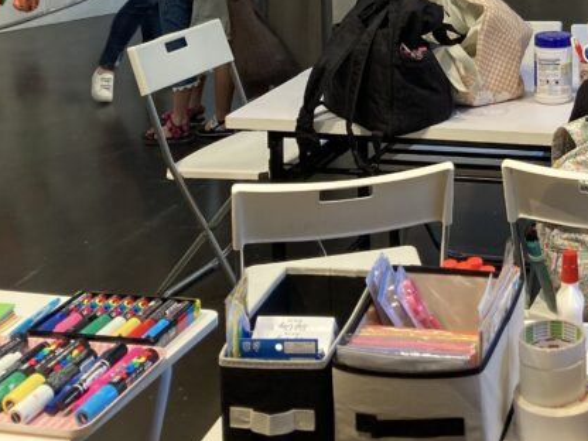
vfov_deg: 19.9
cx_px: 587
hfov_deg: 26.7
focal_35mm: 69
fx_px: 1172
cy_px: -96
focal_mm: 3.99
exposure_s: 1/51
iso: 64
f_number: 1.8
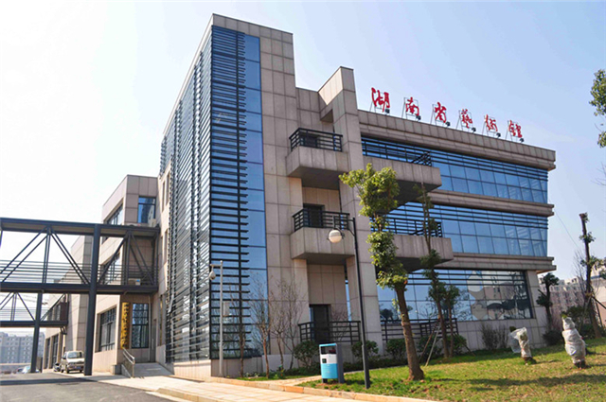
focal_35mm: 27
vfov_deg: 47.8
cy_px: 201
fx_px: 454
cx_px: 303
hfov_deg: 67.4
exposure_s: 1/250
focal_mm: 18
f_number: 10
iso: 200
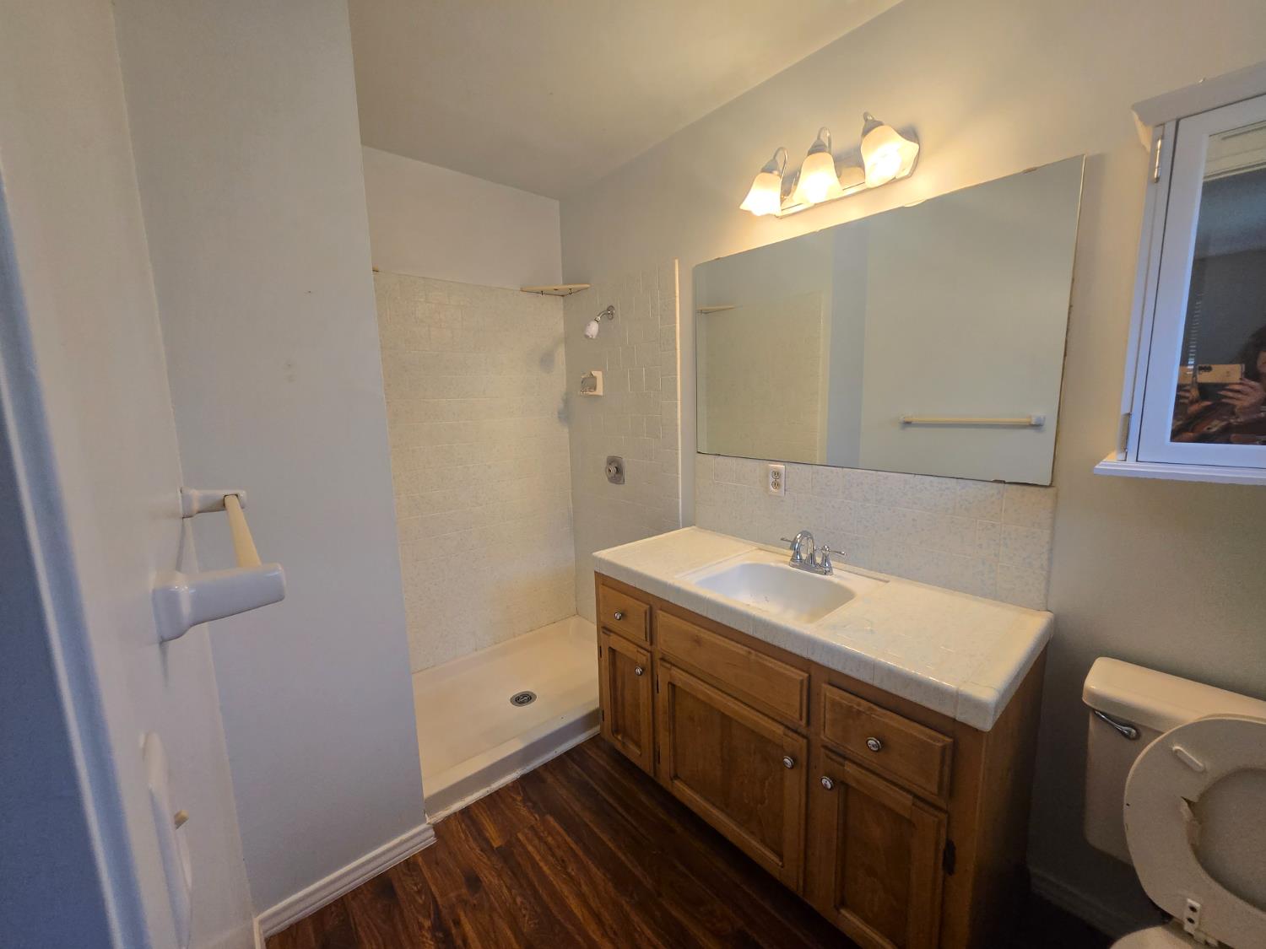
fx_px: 475
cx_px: 633
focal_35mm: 13
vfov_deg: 89.9
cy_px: 474
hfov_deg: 106.2
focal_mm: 1.7
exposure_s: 1/60
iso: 80
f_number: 2.2
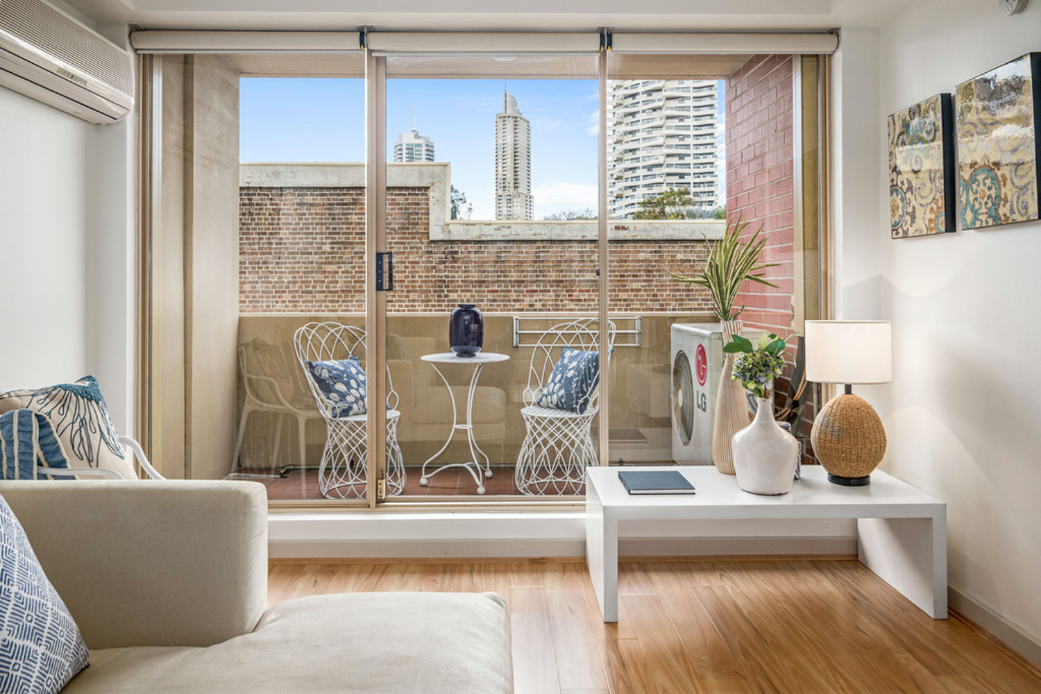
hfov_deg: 65.5
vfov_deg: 46.4
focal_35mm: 28
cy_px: 347
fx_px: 810
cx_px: 520
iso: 200
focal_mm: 28
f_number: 10
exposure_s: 1/40
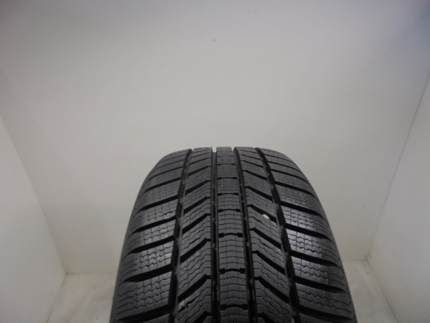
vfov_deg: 53.1
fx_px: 323
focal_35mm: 26
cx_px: 215
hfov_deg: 67.3
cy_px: 162
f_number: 3.5
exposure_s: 1/30
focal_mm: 4.6
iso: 100
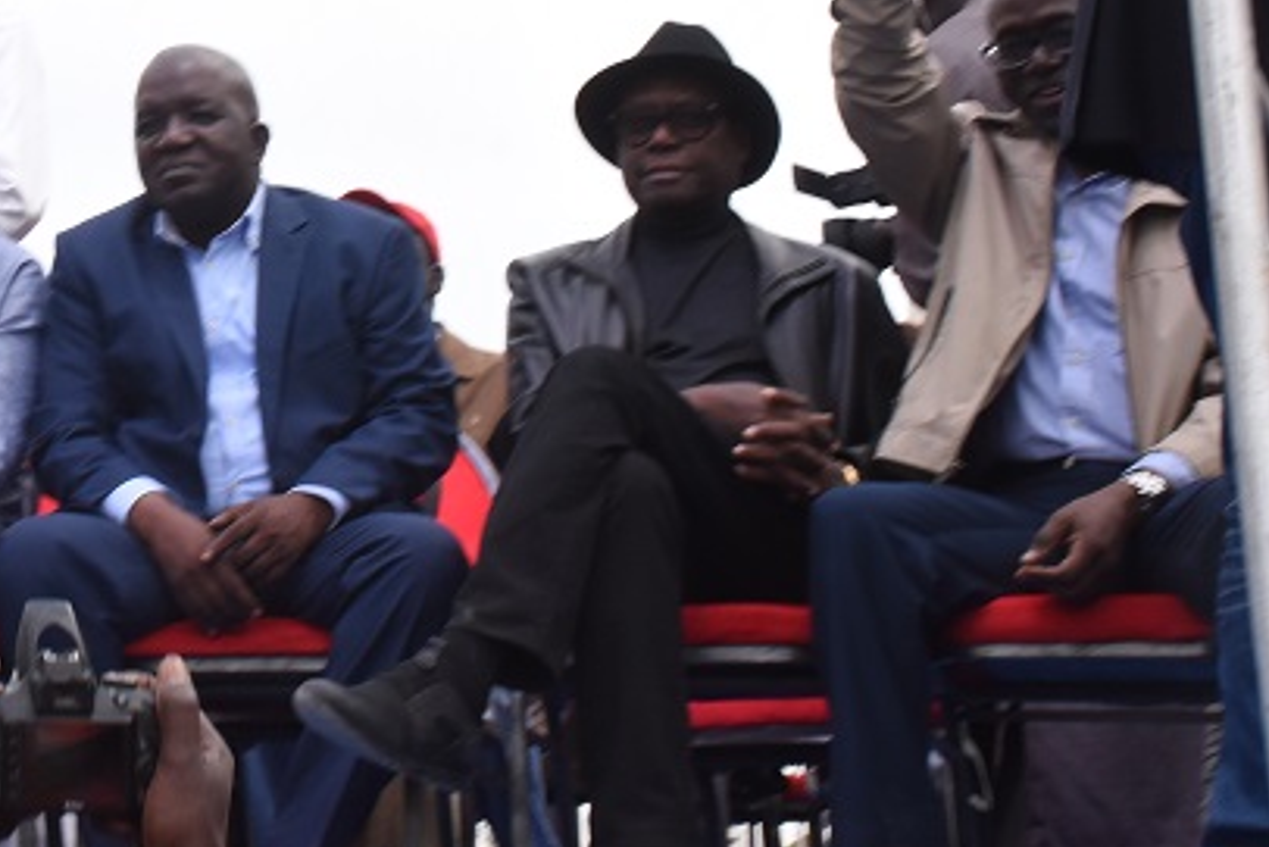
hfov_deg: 17.5
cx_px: -119
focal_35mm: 113
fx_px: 3984
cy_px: 6
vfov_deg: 12.0
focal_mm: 34
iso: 800
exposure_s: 1/60
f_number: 16
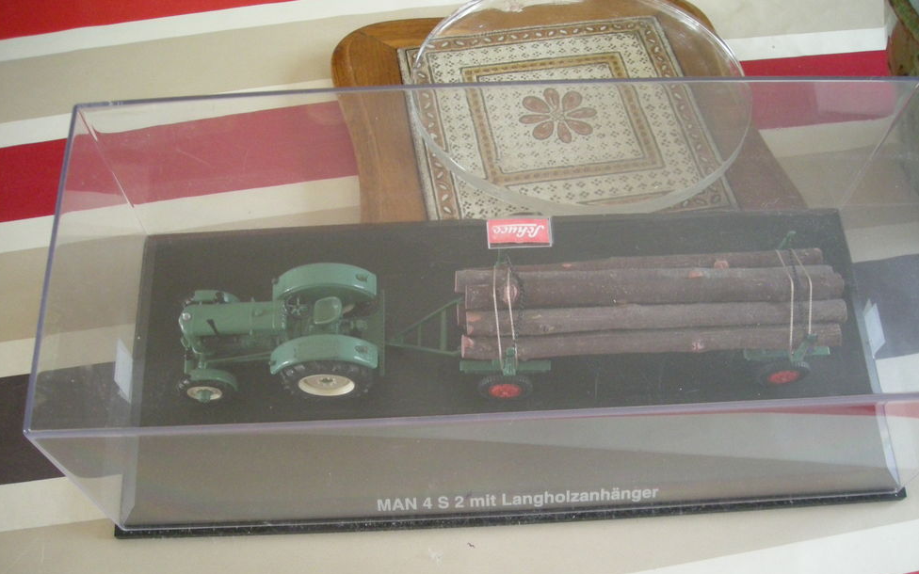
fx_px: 952
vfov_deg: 33.6
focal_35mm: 38
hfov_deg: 51.5
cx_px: 462
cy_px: 315
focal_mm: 5.7
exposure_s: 1/52.4
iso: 400
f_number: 2.8
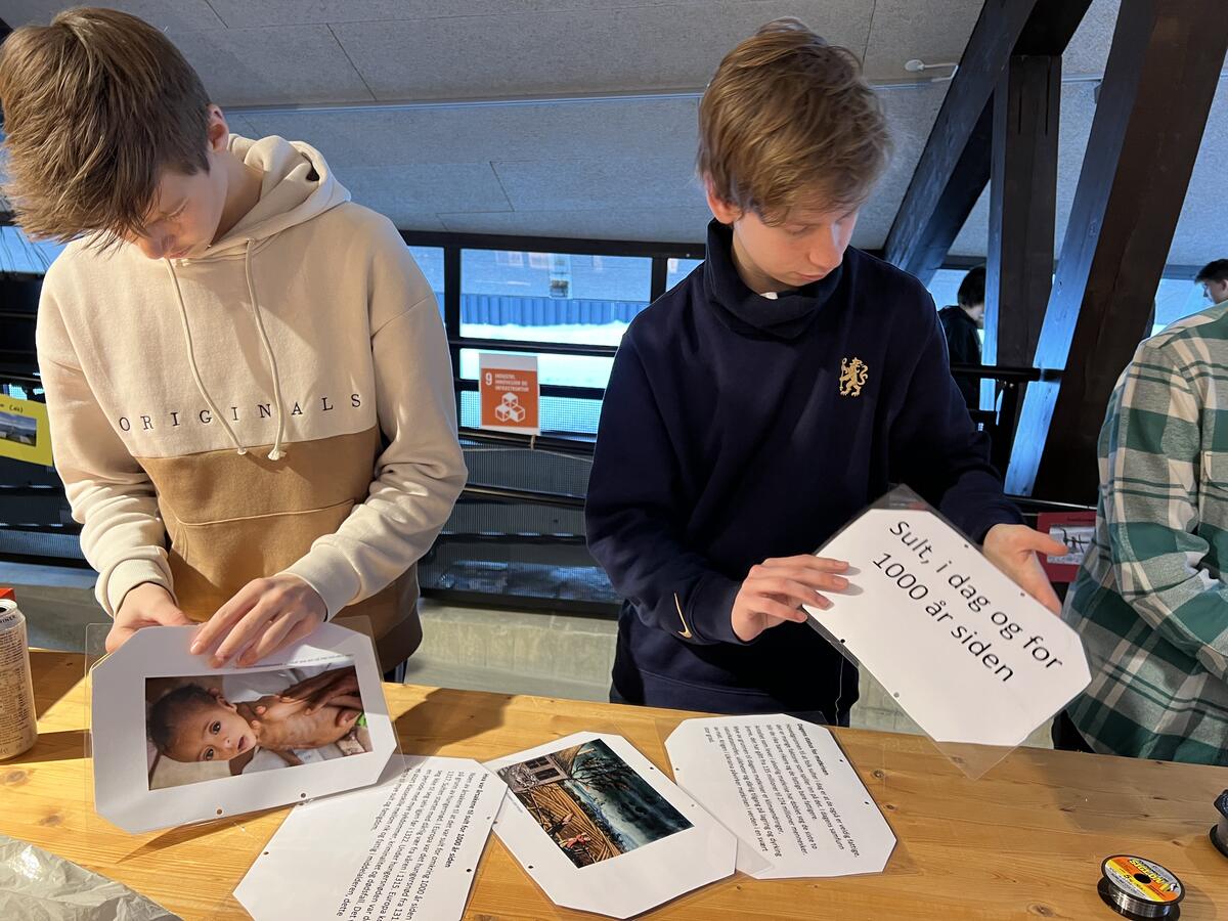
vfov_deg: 53.1
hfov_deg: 67.3
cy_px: 460
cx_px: 614
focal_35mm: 26
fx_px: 922
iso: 100
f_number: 1.5
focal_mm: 5.7
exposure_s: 1/50
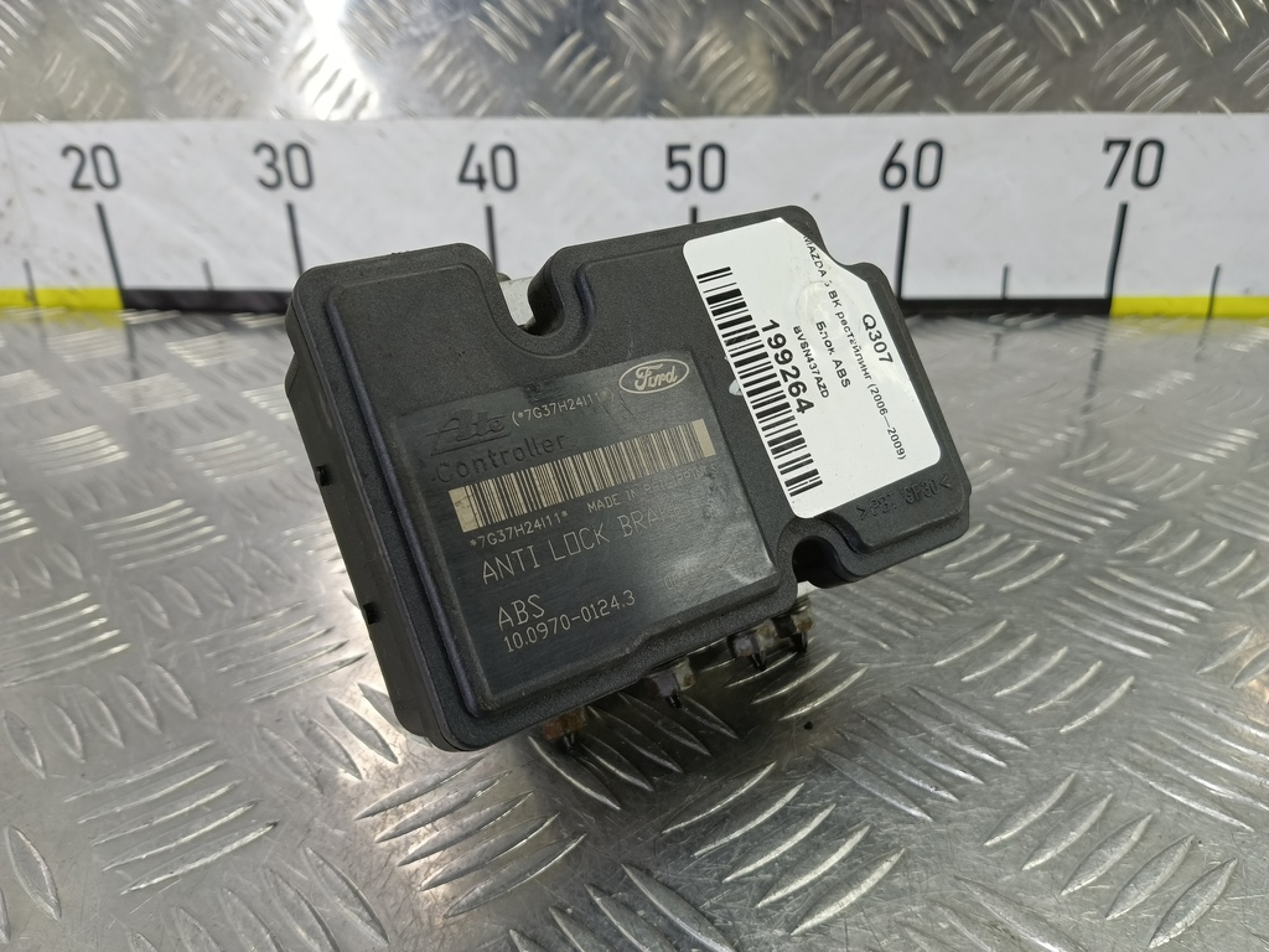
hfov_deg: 73.9
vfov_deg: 58.9
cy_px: 476
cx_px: 634
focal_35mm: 23
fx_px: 843
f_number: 1.6
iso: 128
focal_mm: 4.11
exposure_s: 1/50
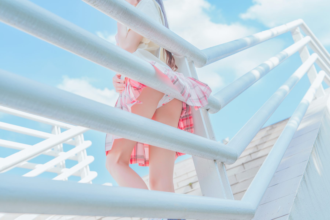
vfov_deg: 27.0
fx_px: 458
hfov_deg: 39.6
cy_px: 110
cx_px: 165
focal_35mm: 50
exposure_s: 1/200
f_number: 4
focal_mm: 50
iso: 100
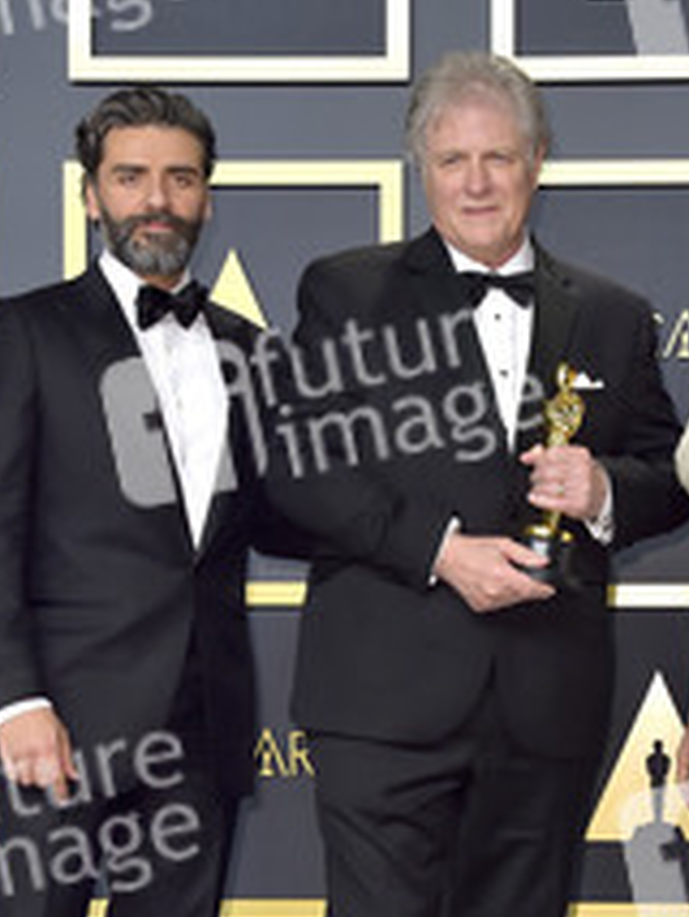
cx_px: 450
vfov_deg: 20.8
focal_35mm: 94
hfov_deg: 15.7
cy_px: 620
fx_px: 2492
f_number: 7.1
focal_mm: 52
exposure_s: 1/250
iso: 640
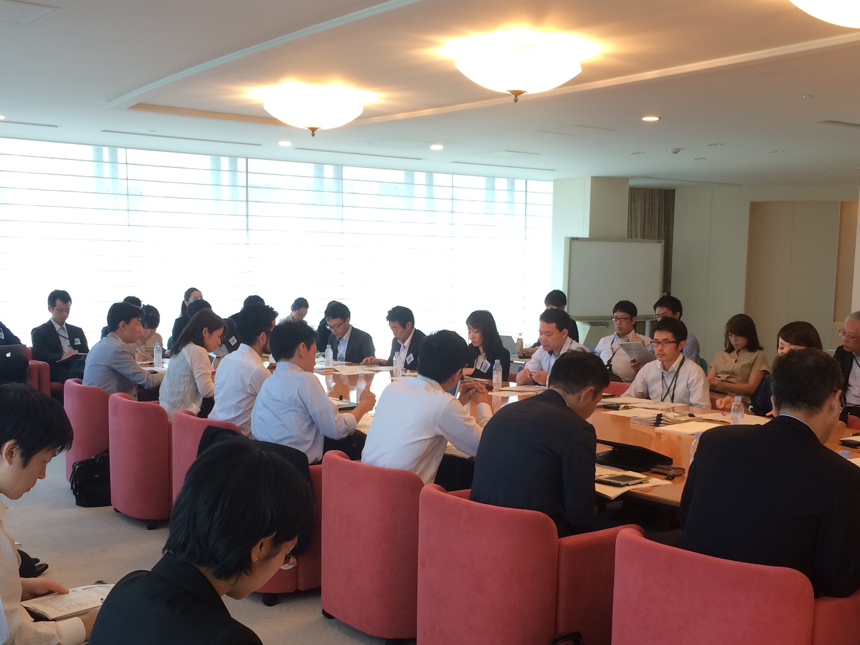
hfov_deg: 43.8
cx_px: 423
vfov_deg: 33.4
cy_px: 414
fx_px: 1068
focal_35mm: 43
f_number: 2.2
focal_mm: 4.15
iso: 40
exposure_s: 1/30
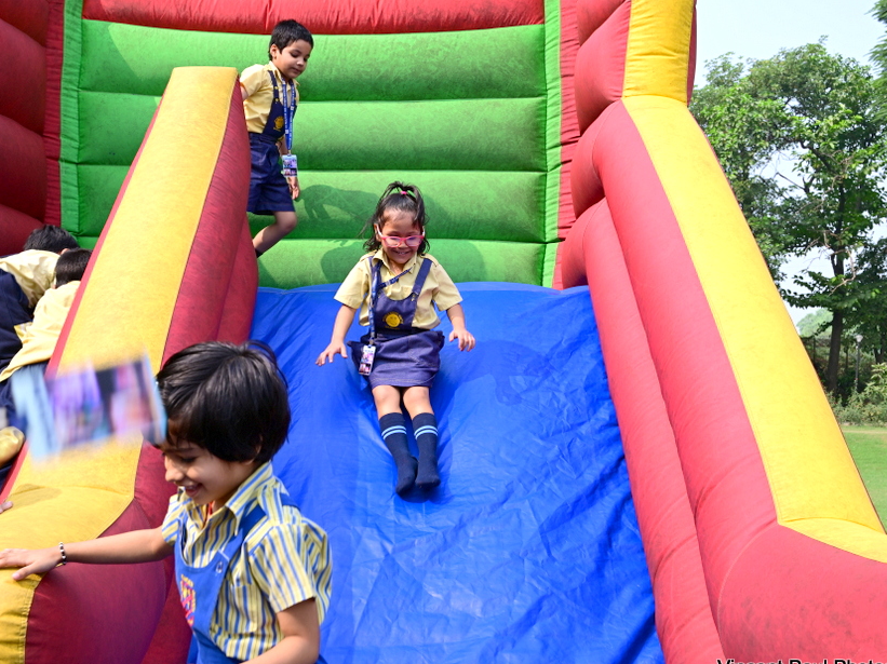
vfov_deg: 34.3
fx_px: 1076
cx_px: 417
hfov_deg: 44.8
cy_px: 331
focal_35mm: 42
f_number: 9
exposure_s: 1/200
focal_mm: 35
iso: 200
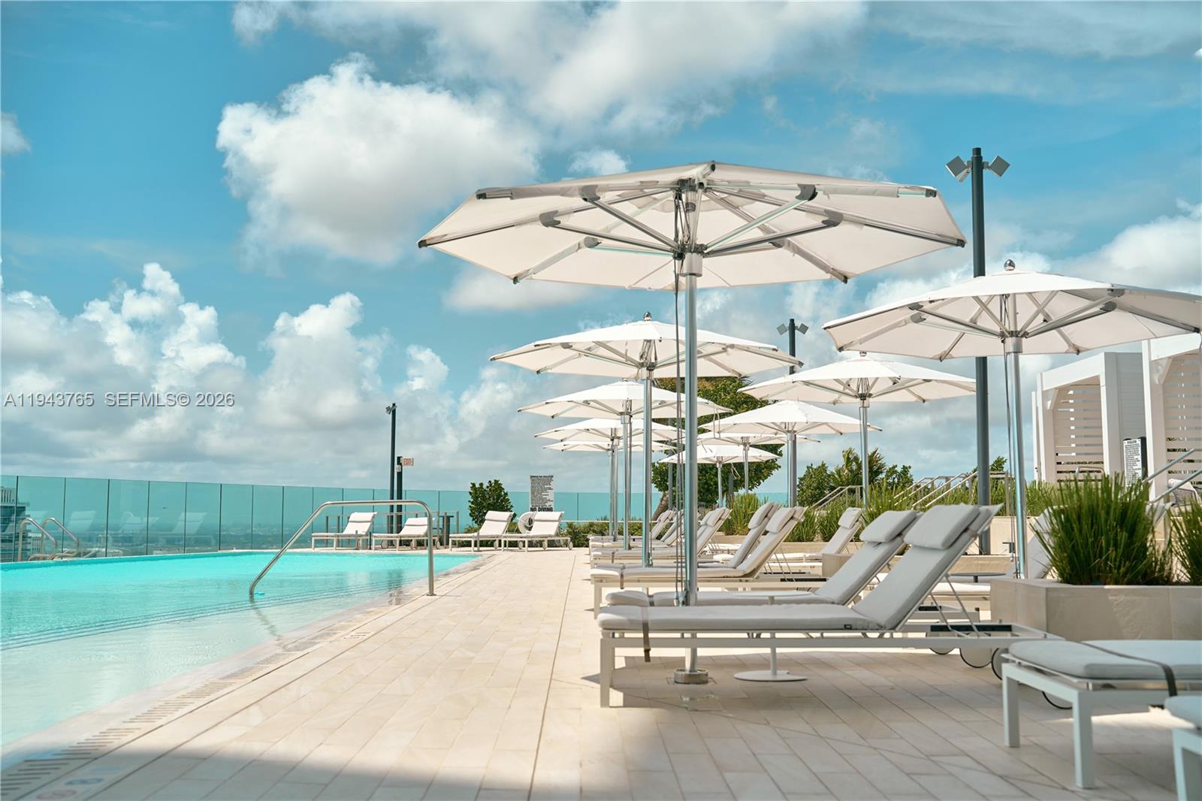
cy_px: 400
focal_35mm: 35
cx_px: 601
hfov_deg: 54.4
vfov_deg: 37.8
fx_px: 1168
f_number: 3.5
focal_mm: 35
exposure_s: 1/2500
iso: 100
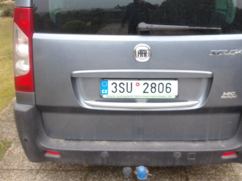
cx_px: 134
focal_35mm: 41
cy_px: 52
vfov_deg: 34.6
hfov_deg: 45.7
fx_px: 287
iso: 107
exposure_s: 1/30
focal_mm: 4.9
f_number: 3
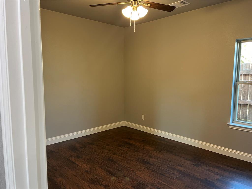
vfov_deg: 53.1
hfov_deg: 67.3
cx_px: 126
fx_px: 189
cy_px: 94
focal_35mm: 26
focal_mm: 5.1
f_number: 1.6
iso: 160
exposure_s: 1/60
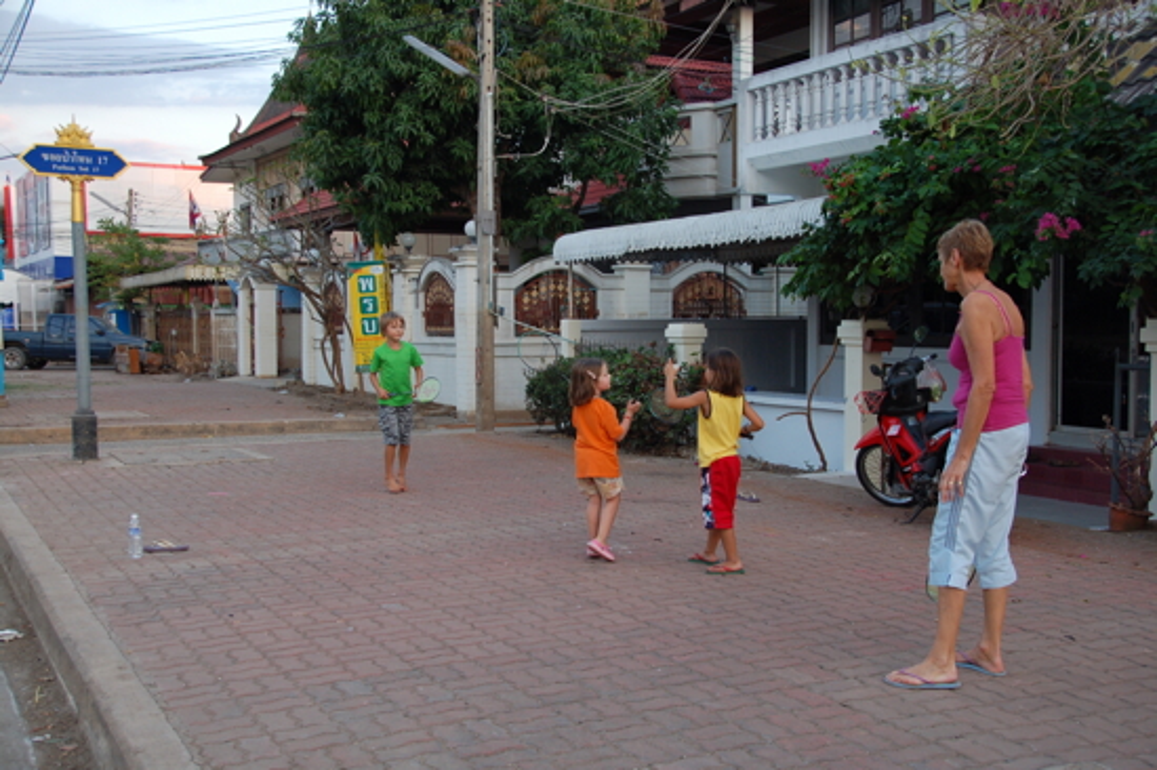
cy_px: 385
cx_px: 578
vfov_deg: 31.9
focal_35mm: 42
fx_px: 1349
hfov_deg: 46.4
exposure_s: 1/100
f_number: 5
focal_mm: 28
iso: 400
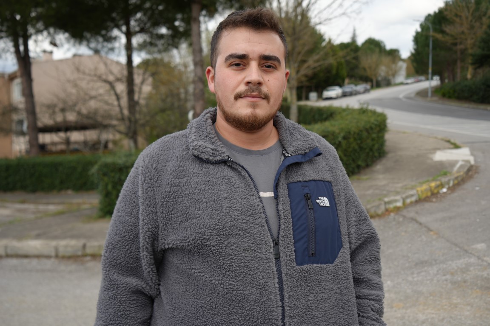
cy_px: 163
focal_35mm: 33
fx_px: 449
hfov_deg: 57.2
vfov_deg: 40.0
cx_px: 245
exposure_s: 1/400
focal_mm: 33
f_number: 4.5
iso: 100
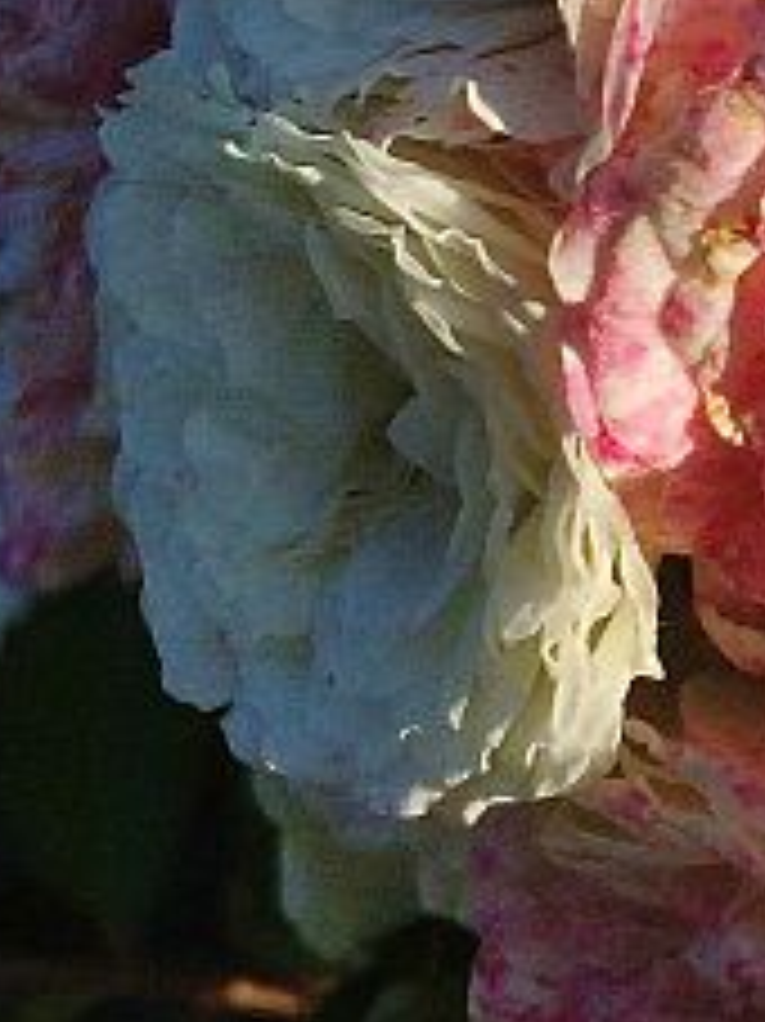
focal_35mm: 128
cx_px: 1616
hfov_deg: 10.5
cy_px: 149
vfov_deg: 15.3
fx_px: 3775
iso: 32
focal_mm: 4.15
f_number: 2.2
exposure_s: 1/2933
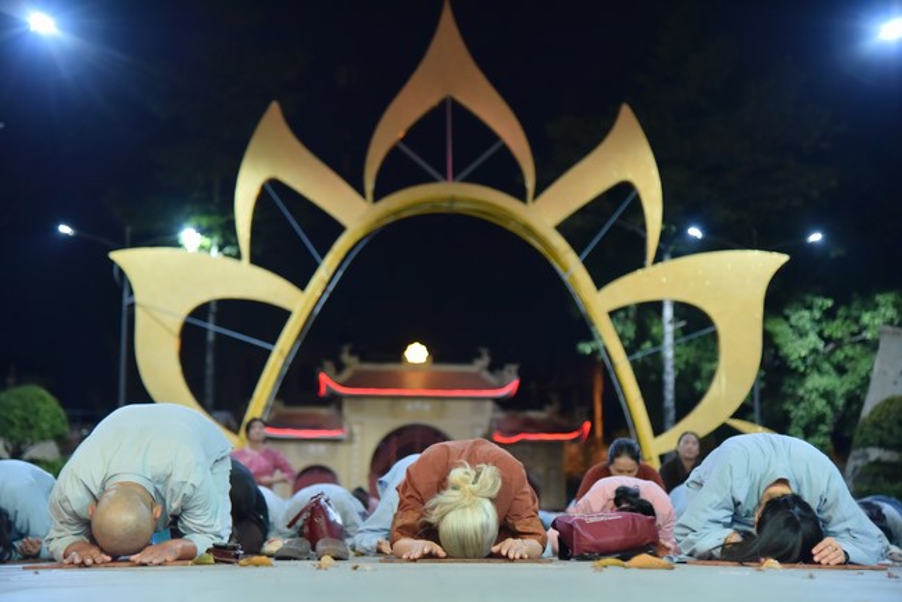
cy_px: 301
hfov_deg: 28.8
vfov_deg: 19.5
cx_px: 451
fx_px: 1755
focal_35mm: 70
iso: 2000
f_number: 4
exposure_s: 1/80
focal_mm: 70
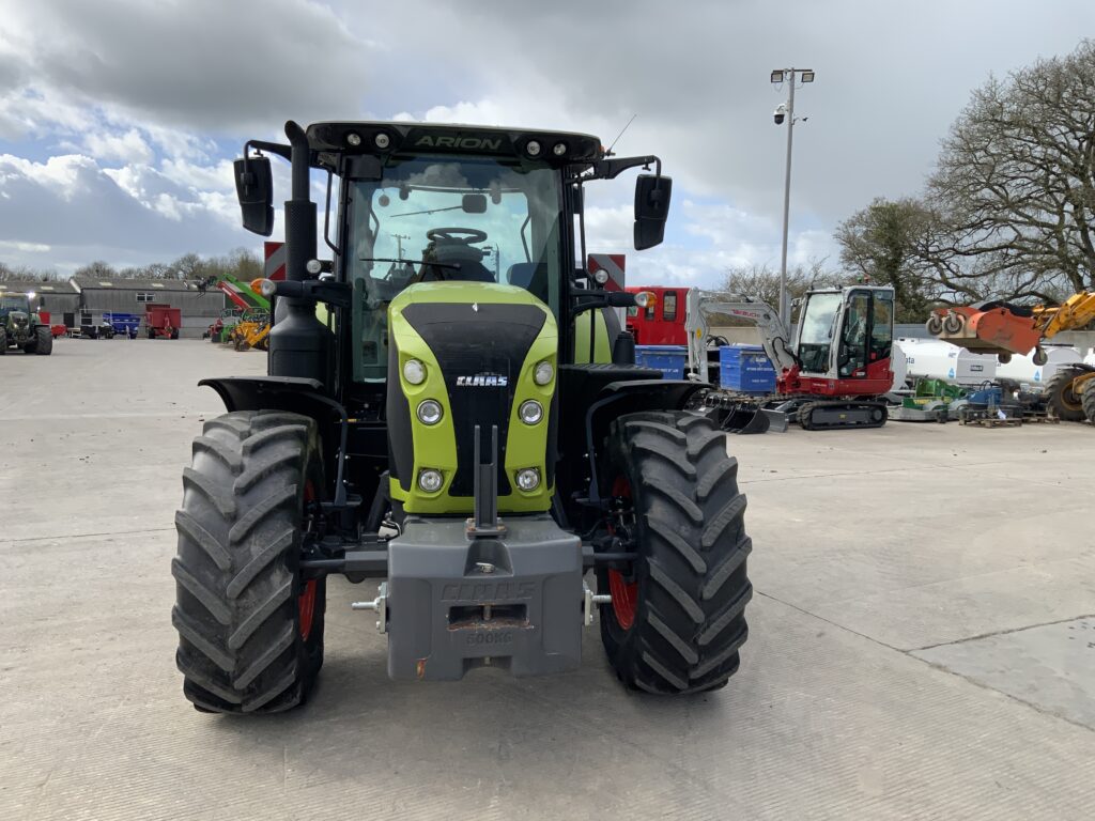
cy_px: 410
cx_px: 548
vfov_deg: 48.2
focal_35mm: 29
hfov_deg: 61.7
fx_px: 917
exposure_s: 1/1168
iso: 16
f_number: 1.8
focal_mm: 3
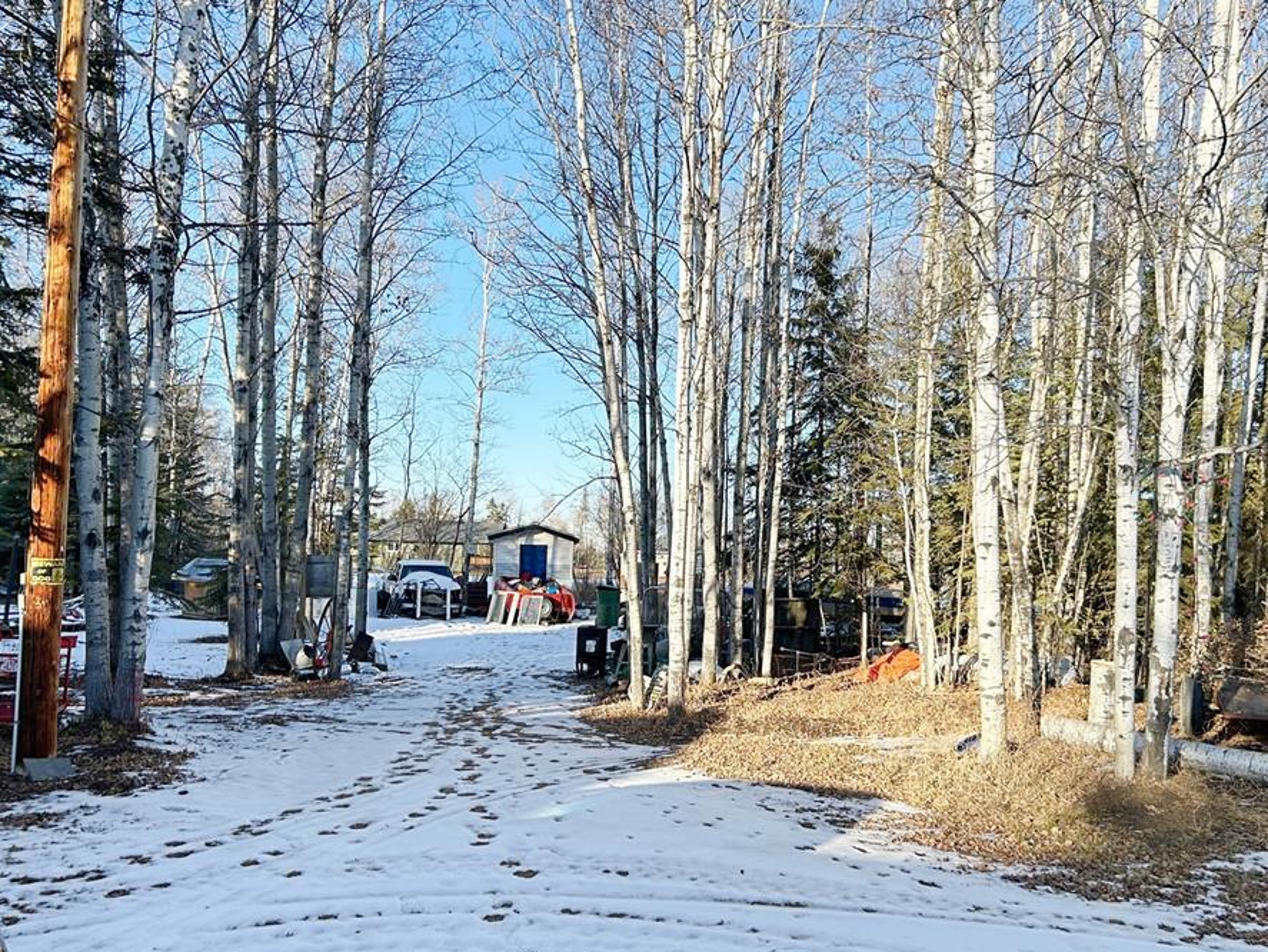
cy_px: 502
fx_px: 1099
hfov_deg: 59.9
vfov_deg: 46.8
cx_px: 675
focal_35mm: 30
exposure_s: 1/1808
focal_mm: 5.7
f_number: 1.5
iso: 50
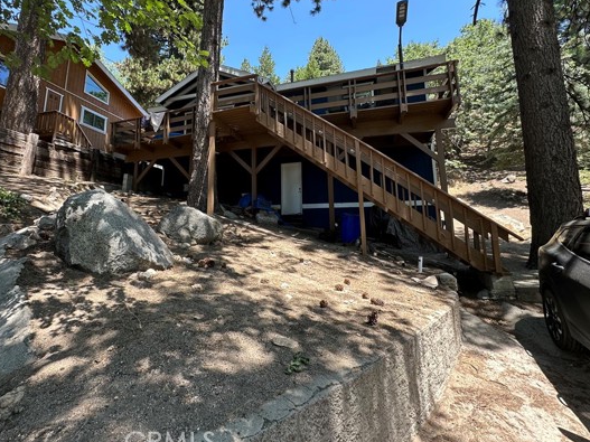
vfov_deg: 74.3
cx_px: 257
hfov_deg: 90.6
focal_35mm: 17
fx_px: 290
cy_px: 189
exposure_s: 1/165
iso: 40
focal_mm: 2.22
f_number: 2.2
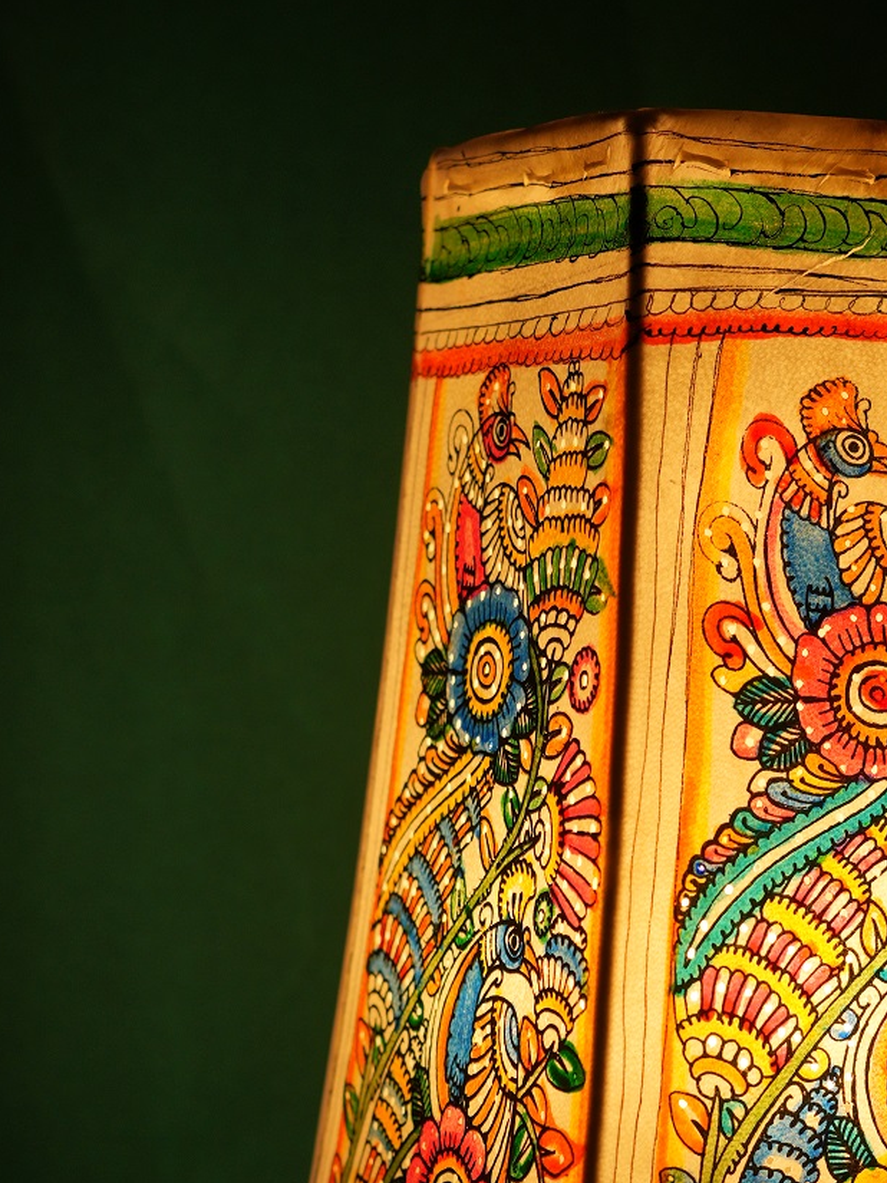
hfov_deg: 14.0
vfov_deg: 18.6
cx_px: 713
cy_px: 940
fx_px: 3587
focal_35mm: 105
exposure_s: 1/320
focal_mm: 50
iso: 160
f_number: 4
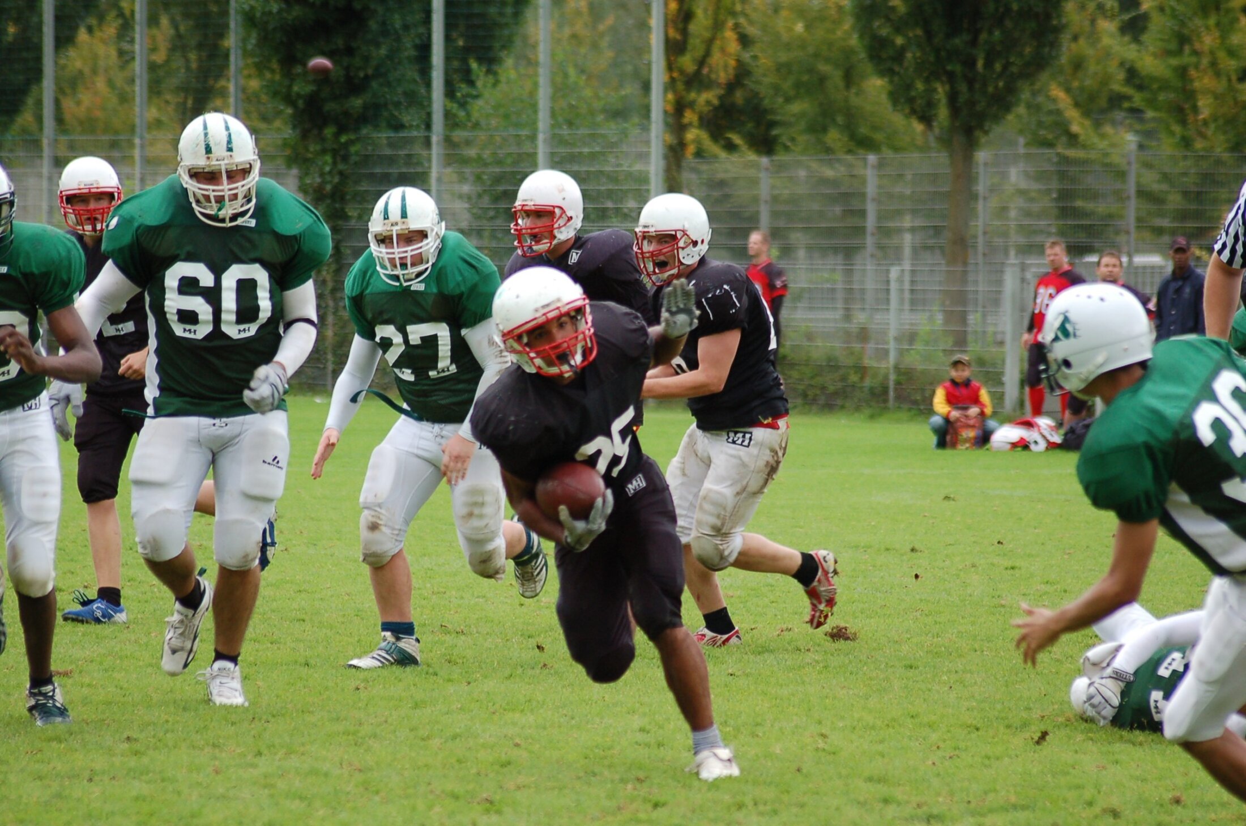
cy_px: 413
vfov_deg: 6.1
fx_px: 7773
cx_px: 623
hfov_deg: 9.2
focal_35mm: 225
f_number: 4.5
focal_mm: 150
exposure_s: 1/500
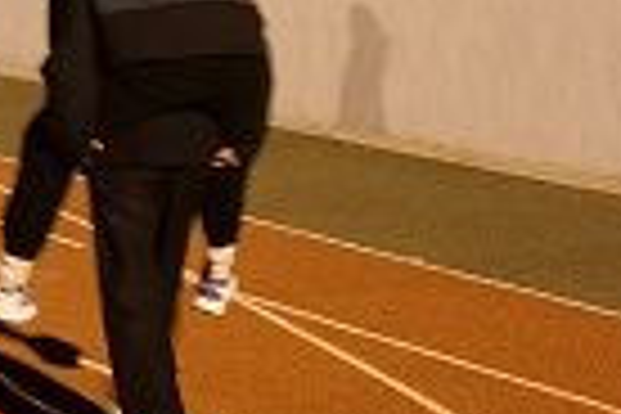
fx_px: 2329
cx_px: 220
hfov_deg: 15.2
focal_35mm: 135
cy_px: 50
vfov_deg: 10.1
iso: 800
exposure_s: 1/20
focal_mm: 5.56
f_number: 1.6
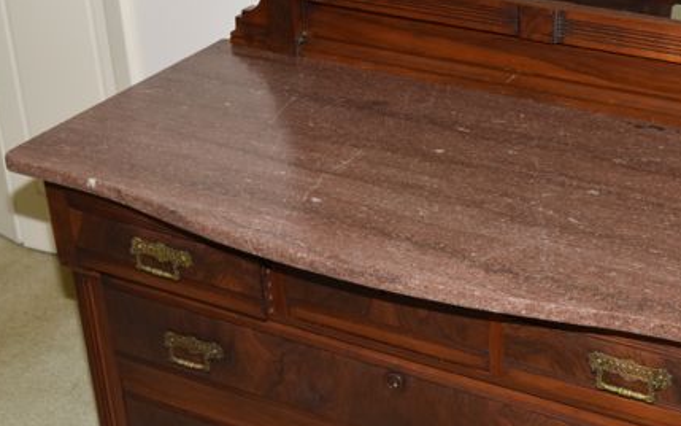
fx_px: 1355
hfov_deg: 27.9
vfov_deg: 17.8
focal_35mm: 73
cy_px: 206
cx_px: 489
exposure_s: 1/125
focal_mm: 32
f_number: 5.6
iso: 800
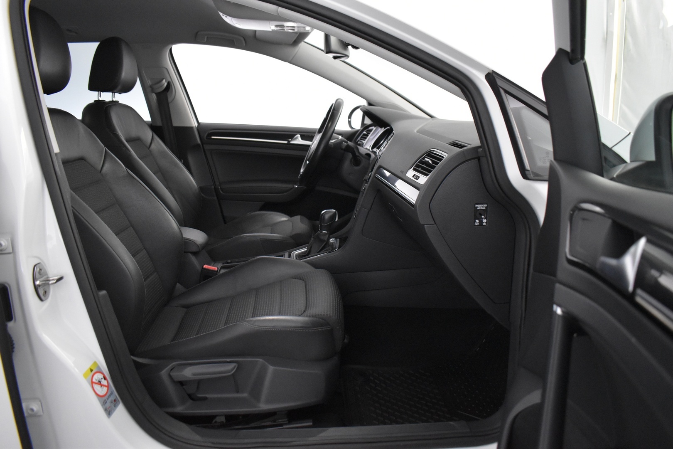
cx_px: 336
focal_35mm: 27
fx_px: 505
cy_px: 224
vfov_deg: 47.9
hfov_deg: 67.4
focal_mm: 18
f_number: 3.5
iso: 3600
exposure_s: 1/60
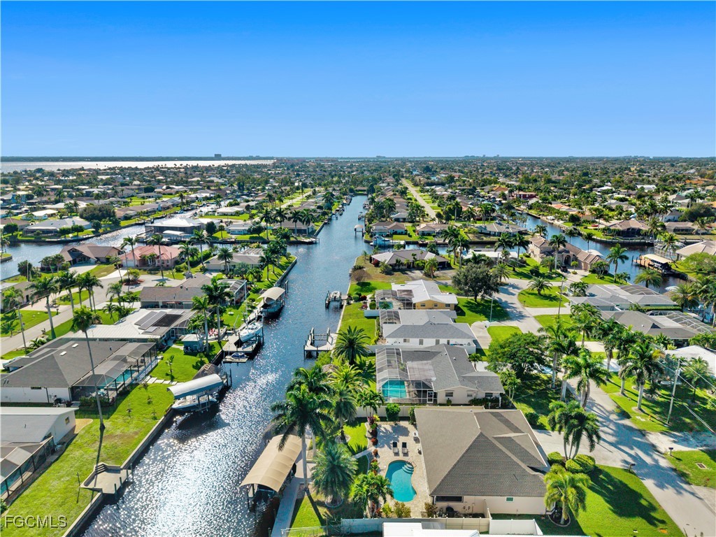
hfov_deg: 71.6
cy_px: 268
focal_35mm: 24
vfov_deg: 56.8
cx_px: 358
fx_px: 496
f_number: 1.8
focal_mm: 8.67
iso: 100
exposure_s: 1/640
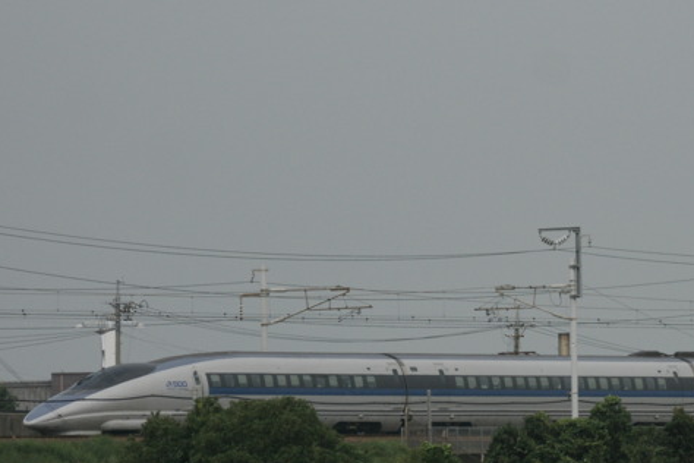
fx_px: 12491
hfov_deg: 3.2
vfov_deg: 2.1
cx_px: 619
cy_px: 418
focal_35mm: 648
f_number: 6.3
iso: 200
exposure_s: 1/2500
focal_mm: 200
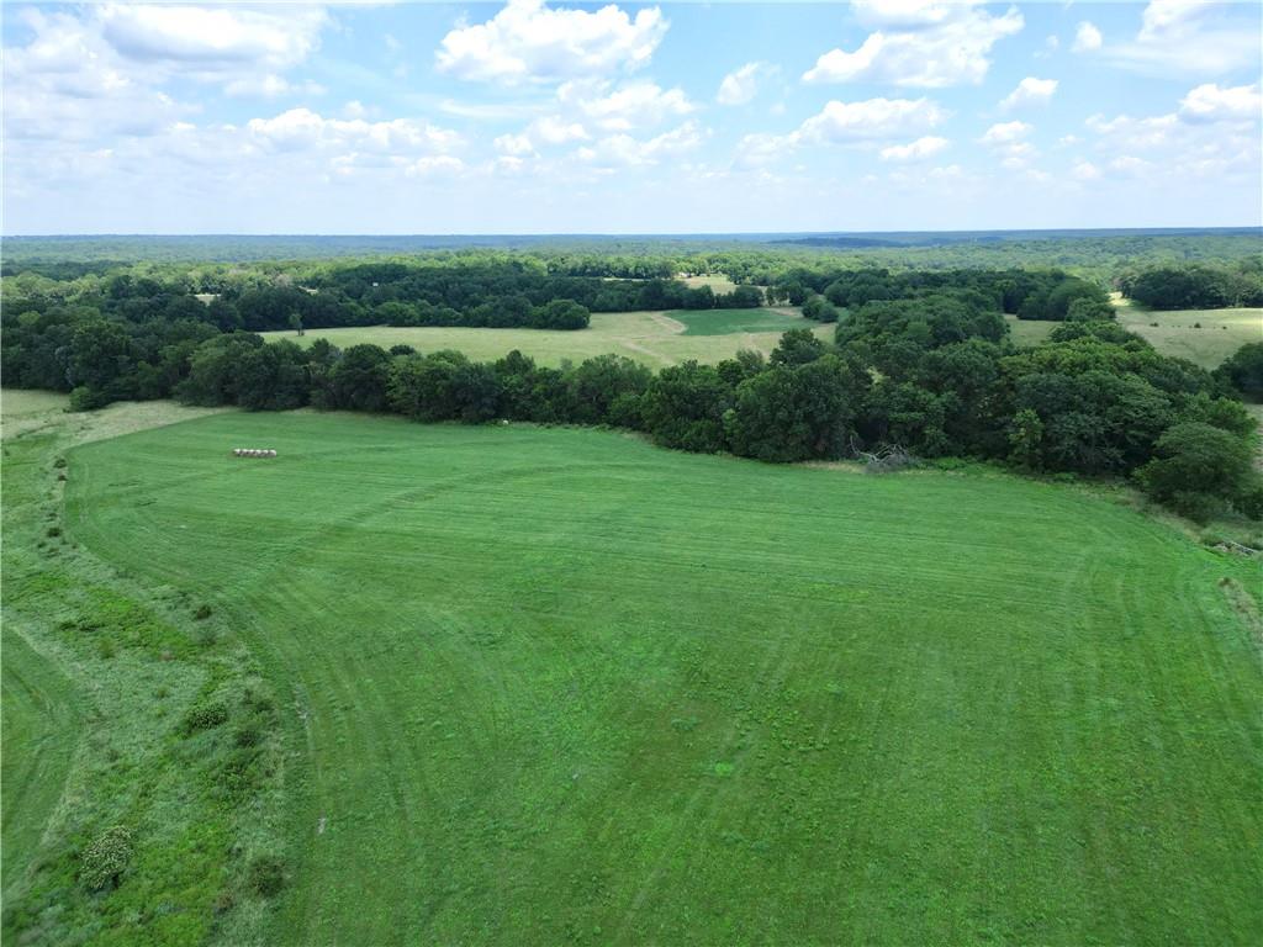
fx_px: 876
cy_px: 474
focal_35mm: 24
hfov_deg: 71.6
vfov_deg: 56.8
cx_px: 632
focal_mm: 6.72
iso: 100
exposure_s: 1/2000
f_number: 1.7
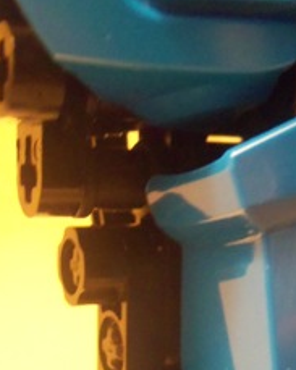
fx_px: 866
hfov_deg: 18.6
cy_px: 231
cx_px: 332
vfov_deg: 24.1
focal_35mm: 79
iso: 320
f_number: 3.4
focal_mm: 5.2
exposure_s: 1/30
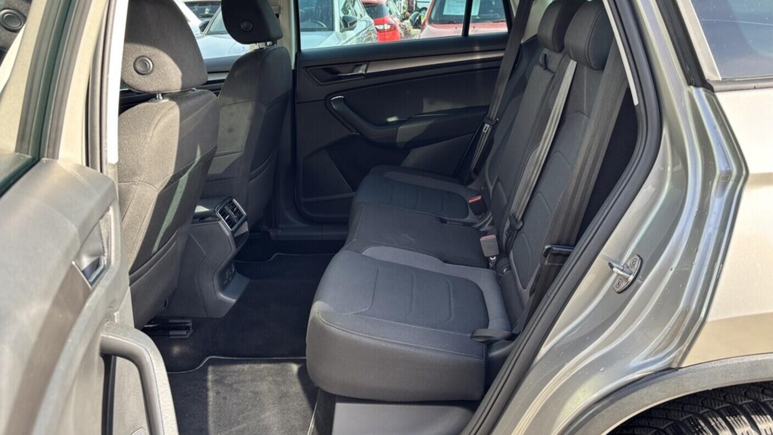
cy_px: 199
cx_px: 391
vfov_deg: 40.1
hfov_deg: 66.1
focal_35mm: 29
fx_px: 594
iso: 40
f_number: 1.6
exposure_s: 1/121
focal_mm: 5.96
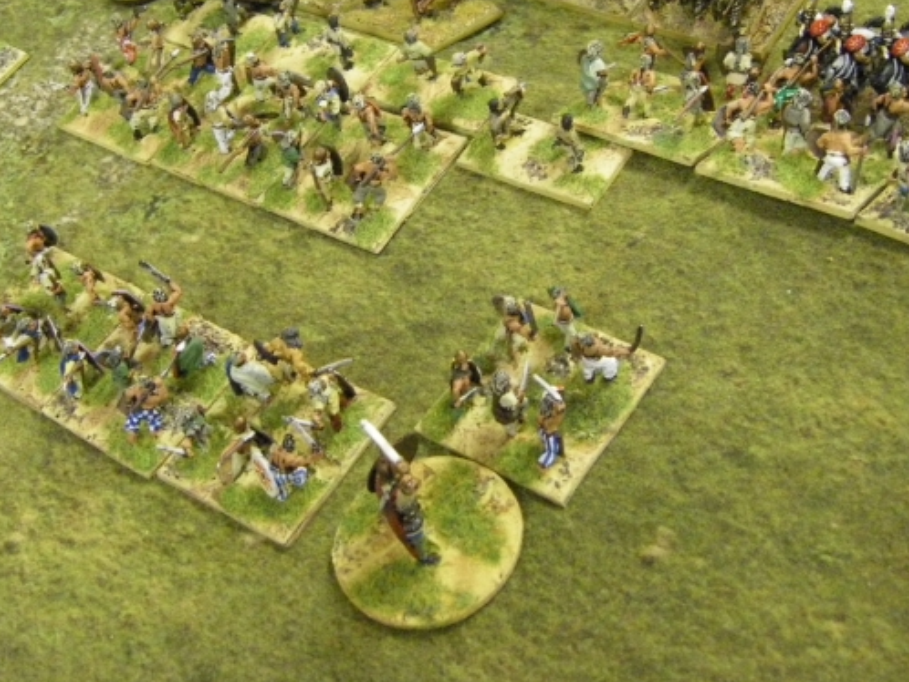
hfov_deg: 32.7
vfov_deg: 24.6
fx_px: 1550
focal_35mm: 59
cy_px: 184
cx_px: 432
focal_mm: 6.3
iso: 800
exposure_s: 1/40
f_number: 3.5
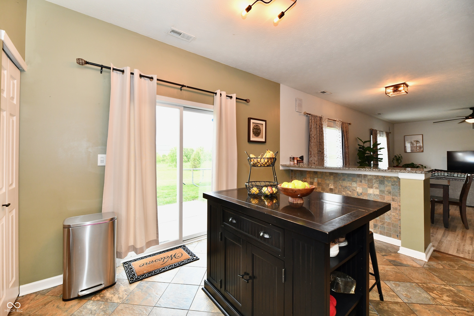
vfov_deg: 81.2
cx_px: 237
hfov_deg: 104.3
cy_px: 158
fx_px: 184
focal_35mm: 14
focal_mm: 14
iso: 640
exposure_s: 1/80
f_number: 6.3
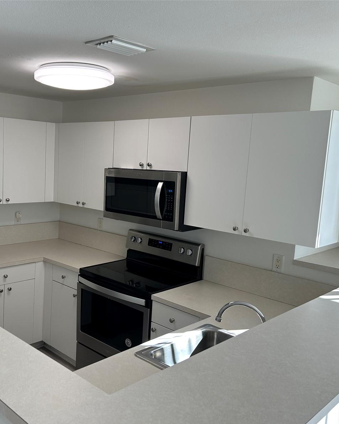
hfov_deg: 42.5
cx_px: 103
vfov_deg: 52.8
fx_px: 426
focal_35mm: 34
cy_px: 213
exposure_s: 1/120
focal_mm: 5.7
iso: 40
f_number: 1.5
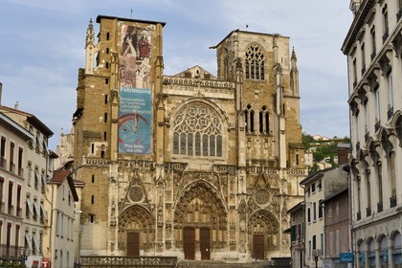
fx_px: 692
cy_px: 134
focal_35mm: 62
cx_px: 201
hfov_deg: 32.4
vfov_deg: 21.9
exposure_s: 1/200
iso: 200
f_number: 8
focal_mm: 62
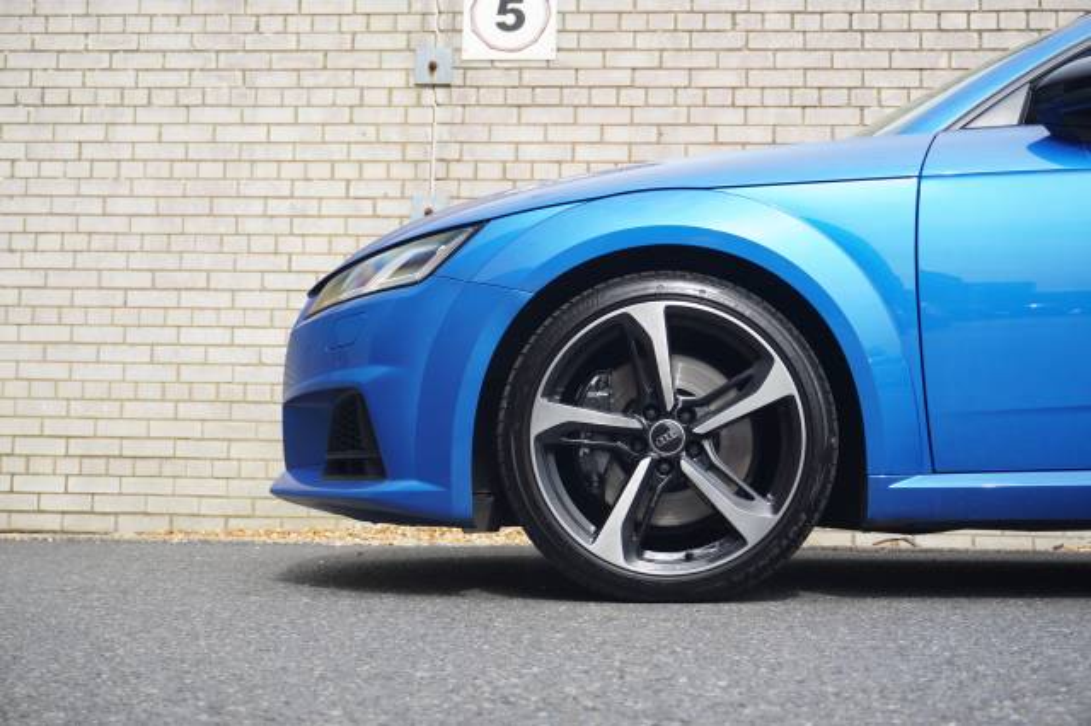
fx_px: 1590
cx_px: 546
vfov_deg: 25.7
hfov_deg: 37.9
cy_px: 363
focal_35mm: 52
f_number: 5.6
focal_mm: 35
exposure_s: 1/160
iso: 100
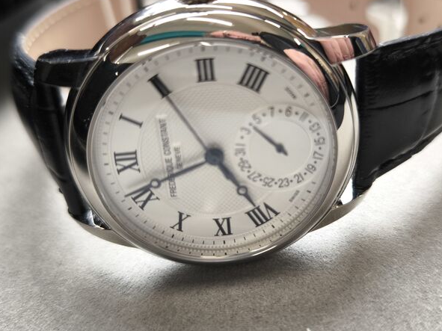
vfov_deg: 36.8
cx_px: 236
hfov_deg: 47.8
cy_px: 175
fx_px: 498
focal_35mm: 39
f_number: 1.9
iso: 250
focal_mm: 6.92
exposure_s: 1/50
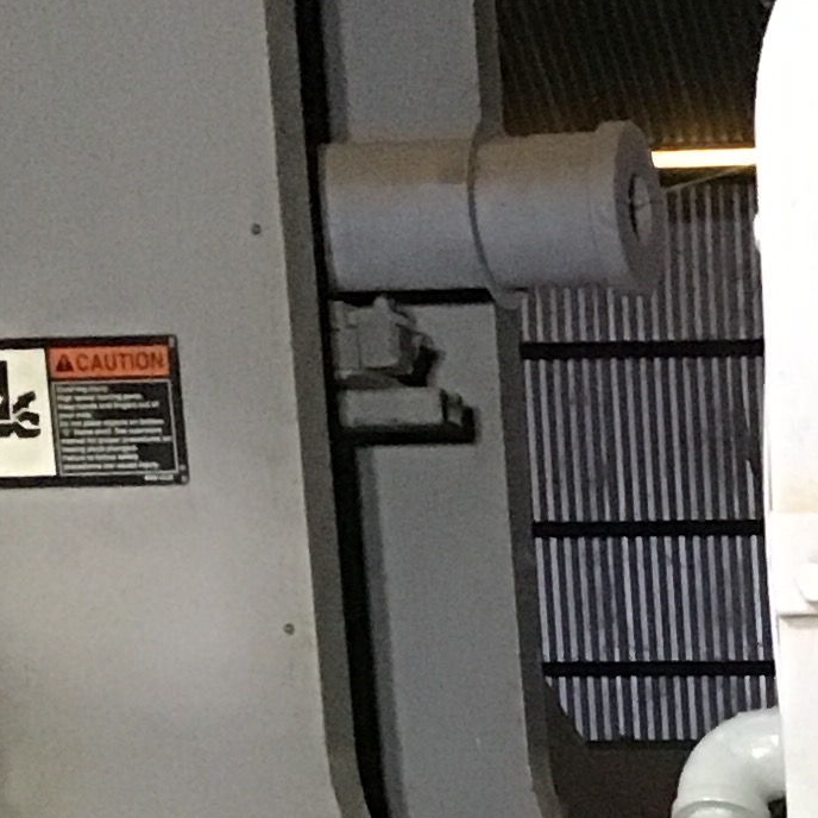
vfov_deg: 12.1
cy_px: 1582
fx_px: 3476
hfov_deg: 12.3
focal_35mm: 130
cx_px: 1447
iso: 200
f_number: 2.4
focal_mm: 3.3
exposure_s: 1/24
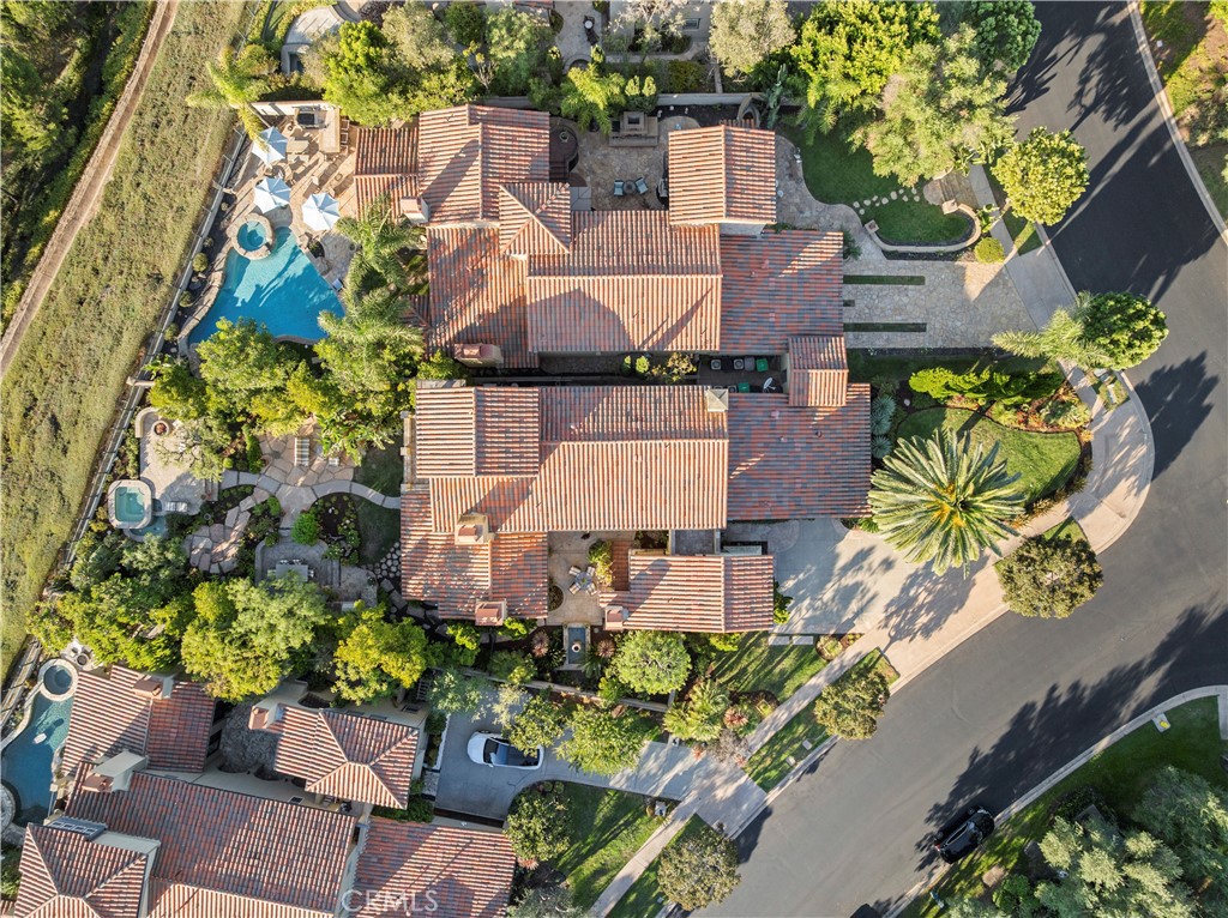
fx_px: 851
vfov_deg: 56.7
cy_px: 459
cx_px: 614
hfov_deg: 71.6
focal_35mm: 24
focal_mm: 12.3
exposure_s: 1/50
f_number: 2.8
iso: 100
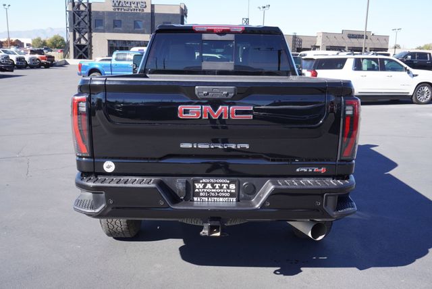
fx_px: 432
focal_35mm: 36
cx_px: 216
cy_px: 144
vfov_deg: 36.9
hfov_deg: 53.1
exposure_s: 1/125
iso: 100
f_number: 6.3
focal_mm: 24
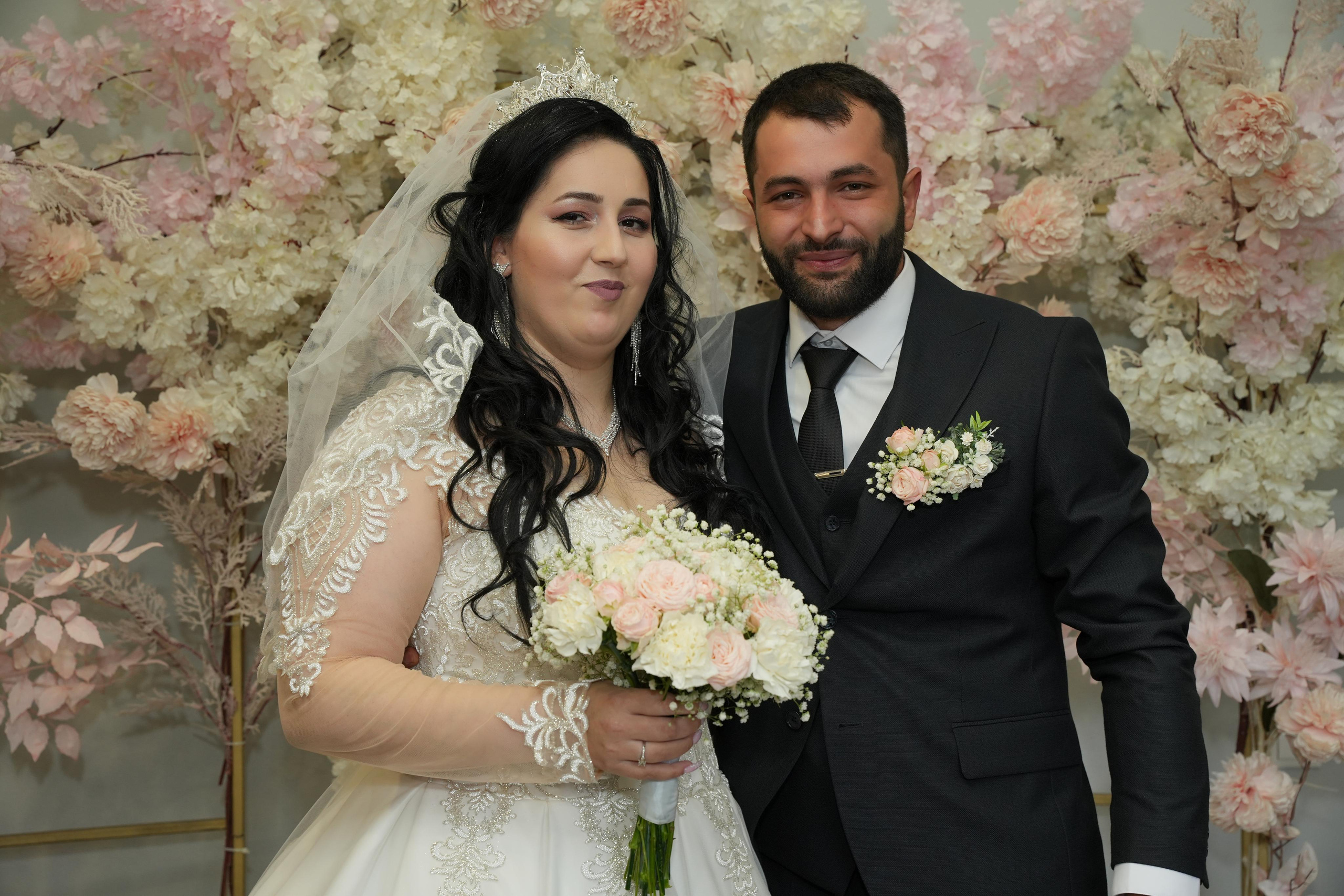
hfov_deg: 41.1
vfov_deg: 28.1
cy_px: 448
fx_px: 1792
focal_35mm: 48
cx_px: 672
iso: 800
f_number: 5
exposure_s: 1/250
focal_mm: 48
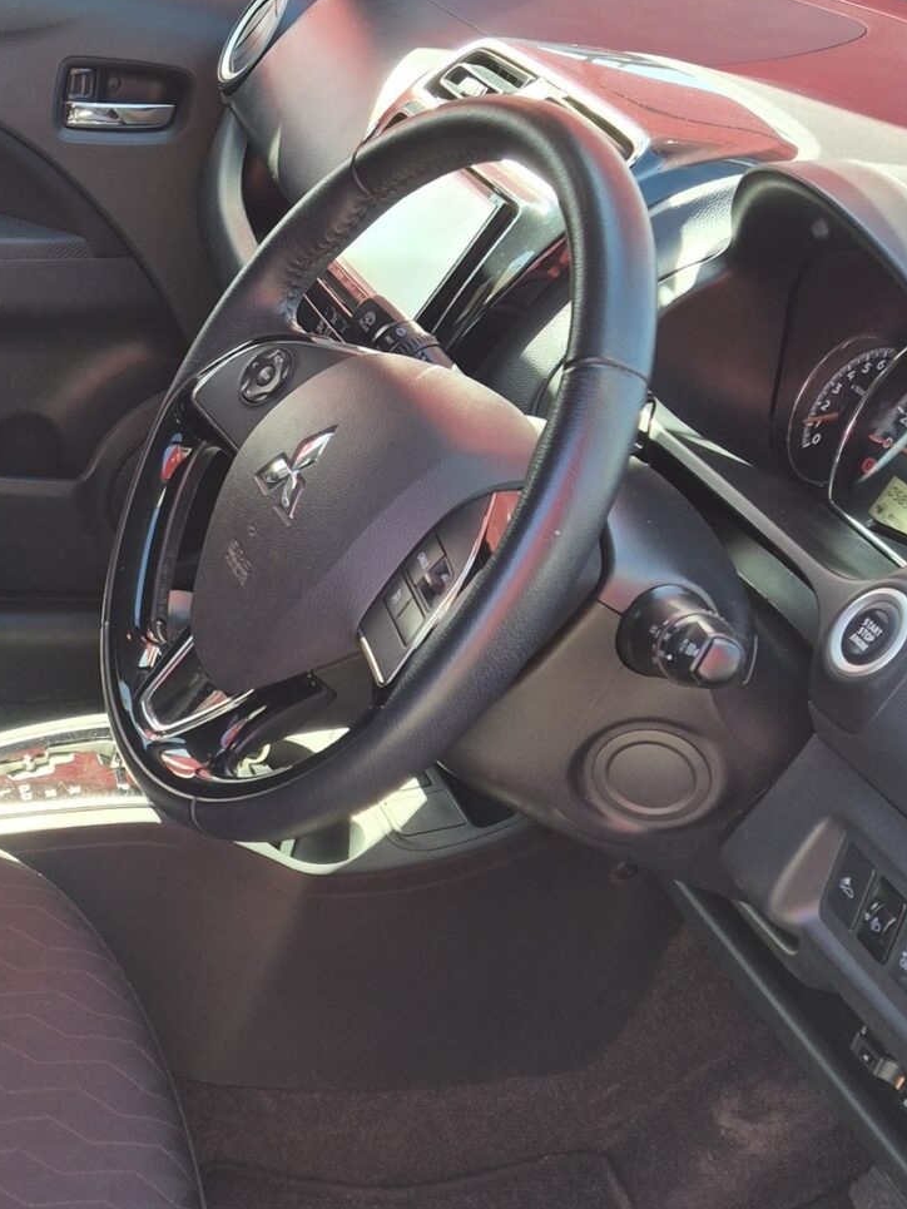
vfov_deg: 31.5
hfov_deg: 22.3
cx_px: -154
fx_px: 2131
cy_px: 769
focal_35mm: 61
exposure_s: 1/180
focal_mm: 5.4
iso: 50
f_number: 1.8
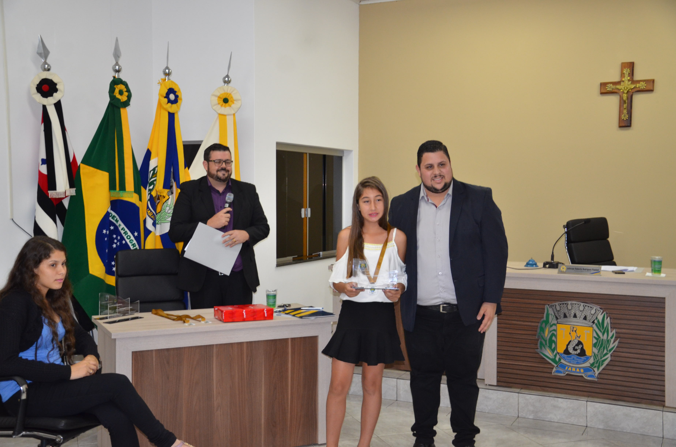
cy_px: 224
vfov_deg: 31.8
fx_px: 787
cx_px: 338
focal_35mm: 42
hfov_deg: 46.5
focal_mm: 28
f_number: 4
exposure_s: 1/60
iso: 800
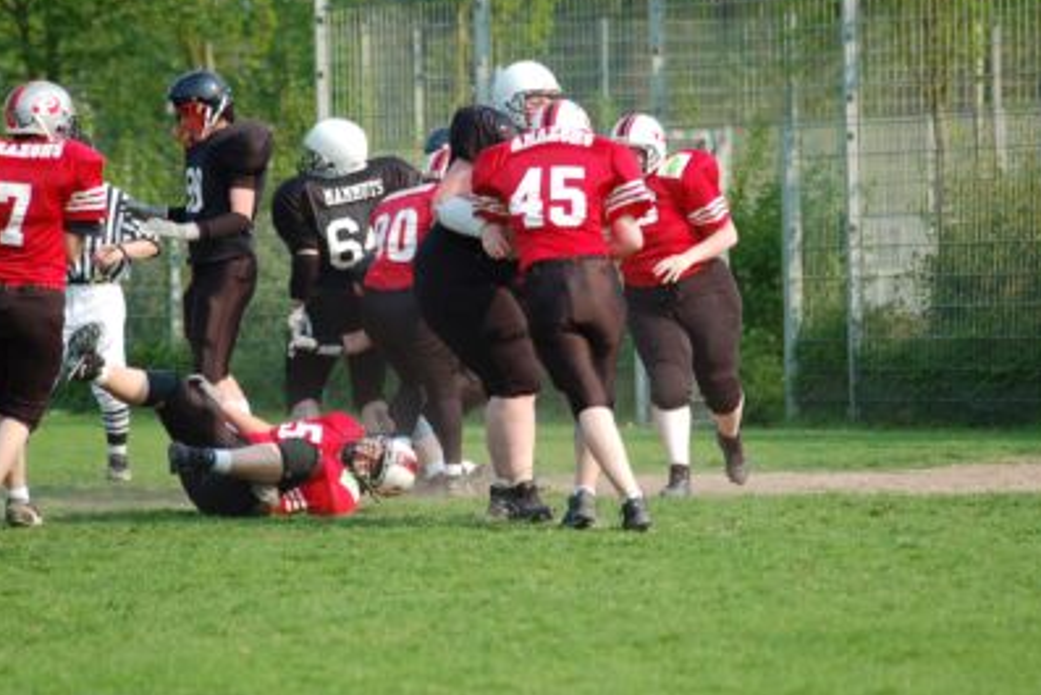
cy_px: 354
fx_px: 7405
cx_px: 539
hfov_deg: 8.0
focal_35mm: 256
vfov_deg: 5.4
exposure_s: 1/1000
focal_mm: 150
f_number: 4.5
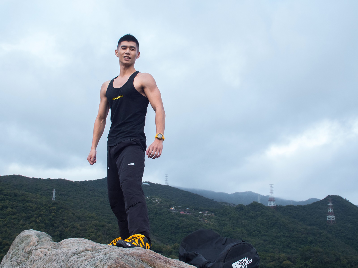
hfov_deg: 42.9
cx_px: 179
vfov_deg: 32.9
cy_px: 134
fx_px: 455
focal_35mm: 44
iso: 800
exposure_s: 1/640
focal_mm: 22
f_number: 7.1
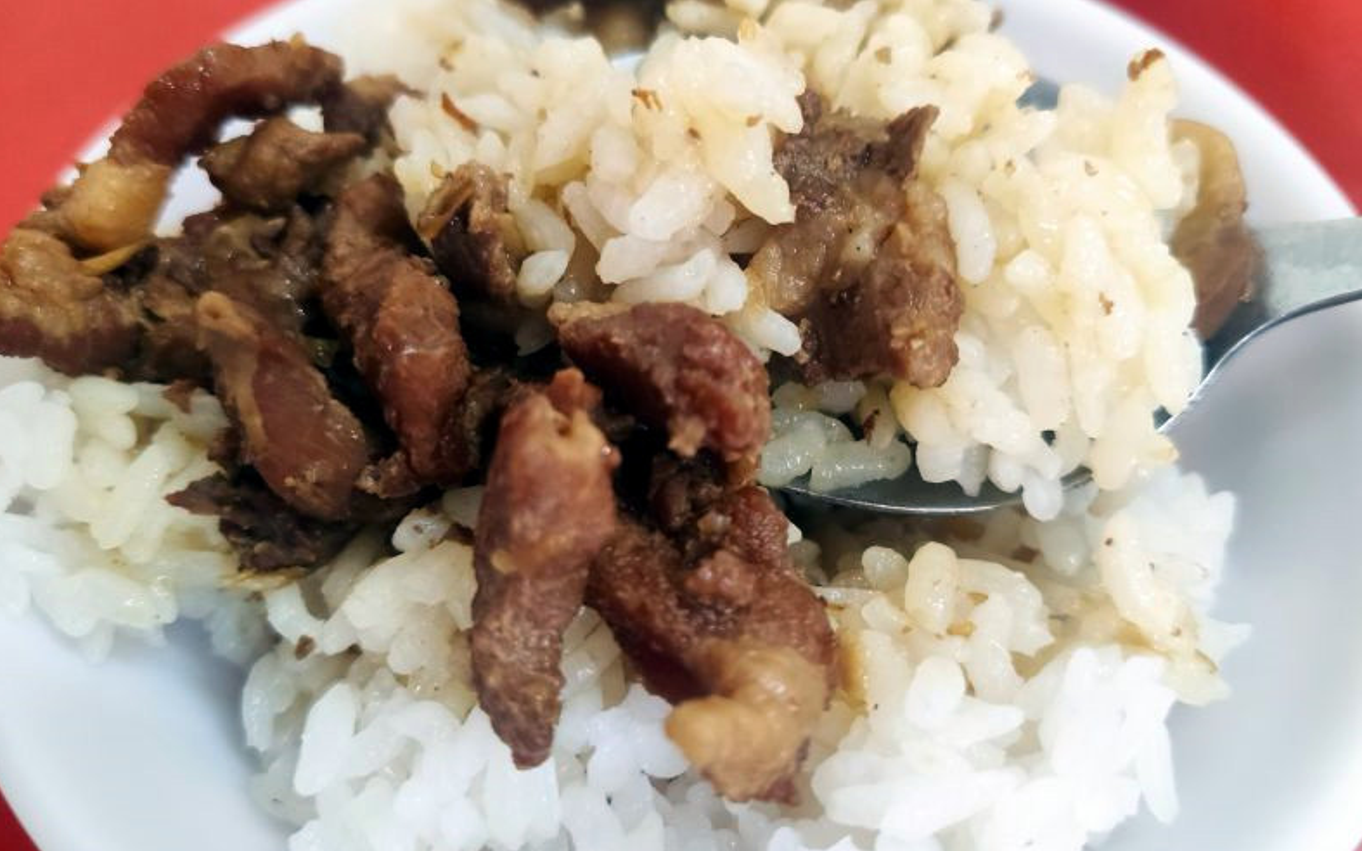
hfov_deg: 66.5
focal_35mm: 28
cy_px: 448
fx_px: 1039
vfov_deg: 44.5
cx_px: 684
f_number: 1.75
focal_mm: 4.75
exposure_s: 1/60
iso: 945
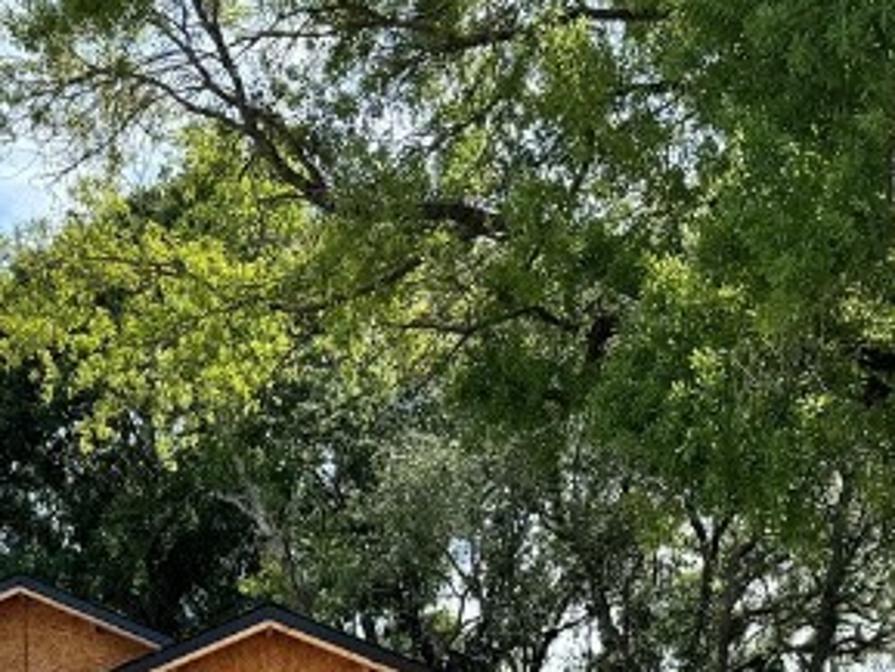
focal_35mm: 85
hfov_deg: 22.6
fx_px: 2199
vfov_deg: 15.9
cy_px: 1019
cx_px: 136
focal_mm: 6.86
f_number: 1.78
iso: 80
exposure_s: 1/3096
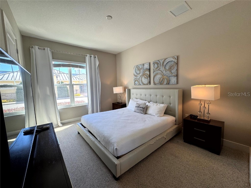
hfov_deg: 102.1
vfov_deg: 85.7
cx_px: 126
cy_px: 94
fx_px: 102
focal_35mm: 14
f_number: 2.2
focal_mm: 2.22
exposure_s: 1/120
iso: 80
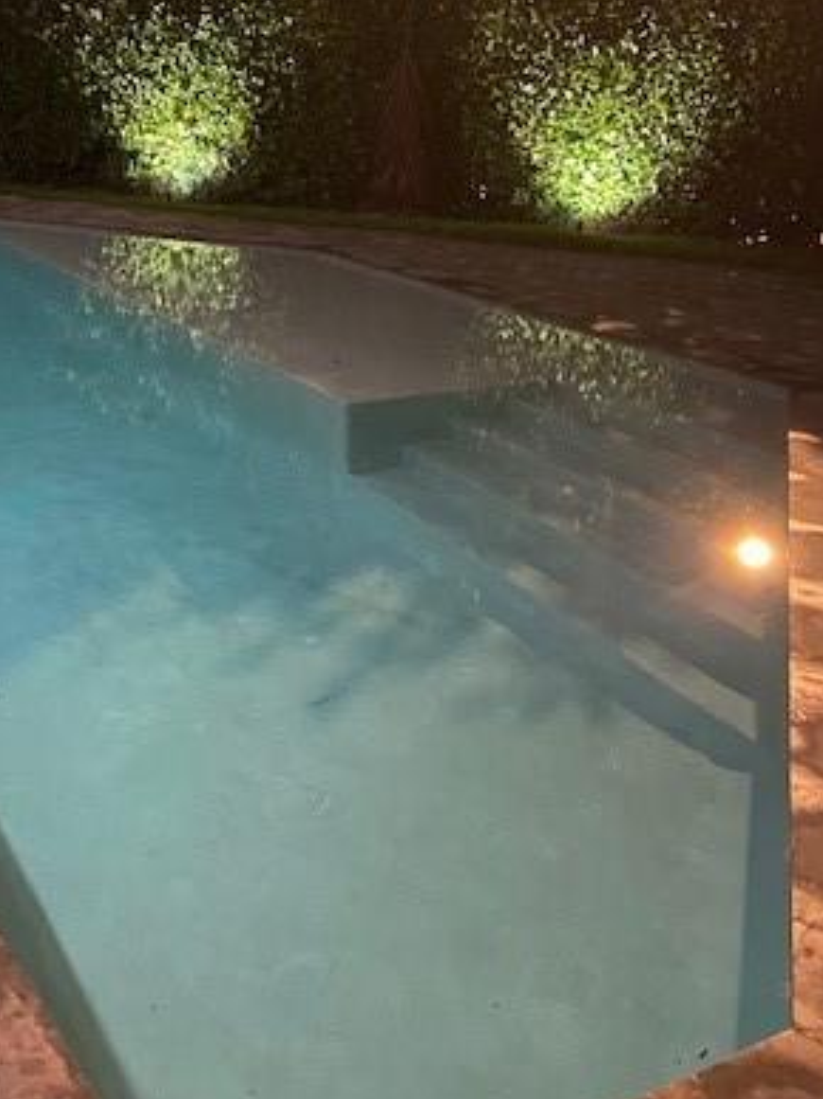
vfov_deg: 43.6
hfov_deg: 33.2
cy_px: 429
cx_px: 261
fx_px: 1364
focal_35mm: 43
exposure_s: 1/8
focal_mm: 4.25
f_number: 1.8
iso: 500
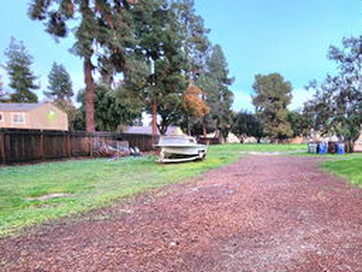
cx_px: 286
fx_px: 272
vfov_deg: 52.4
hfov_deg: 62.1
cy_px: 173
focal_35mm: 26
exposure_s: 1/24
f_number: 2.2
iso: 640
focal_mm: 2.2
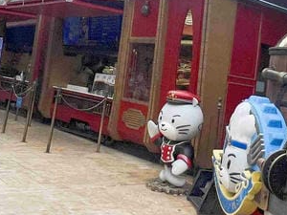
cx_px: 208
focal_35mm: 52
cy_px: 4
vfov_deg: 26.6
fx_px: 431
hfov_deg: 36.1
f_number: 1.8
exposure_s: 1/2370
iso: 32
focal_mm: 1.57
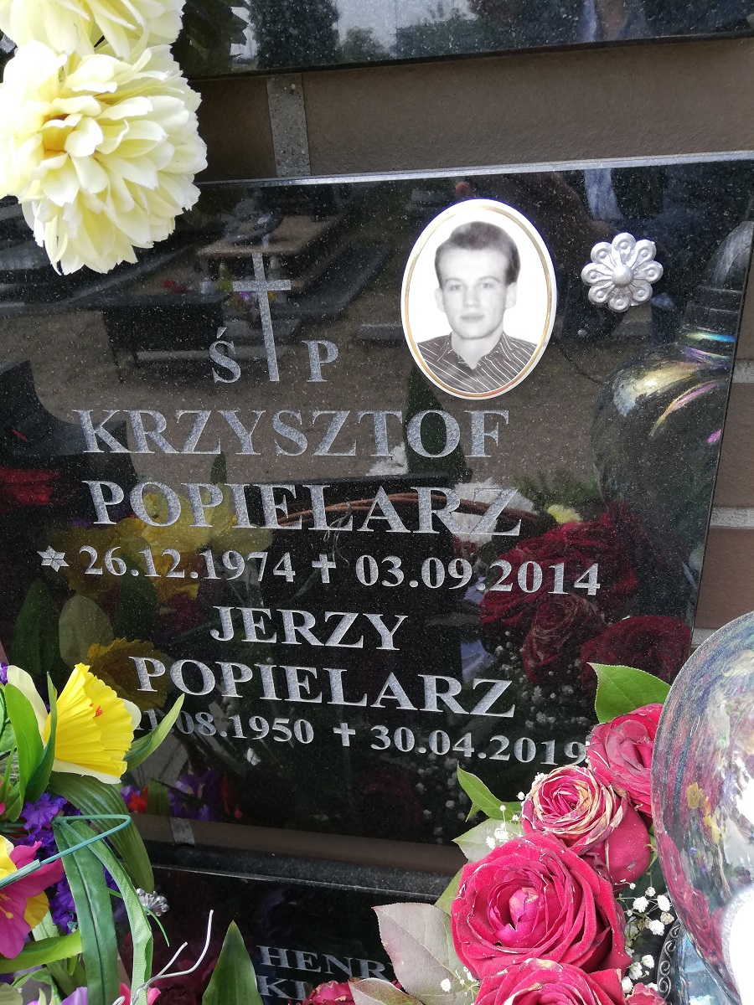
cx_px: 377
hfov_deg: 53.1
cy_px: 502
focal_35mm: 26
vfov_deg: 67.3
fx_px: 755
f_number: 2.2
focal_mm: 3.81
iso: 64
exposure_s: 1/120
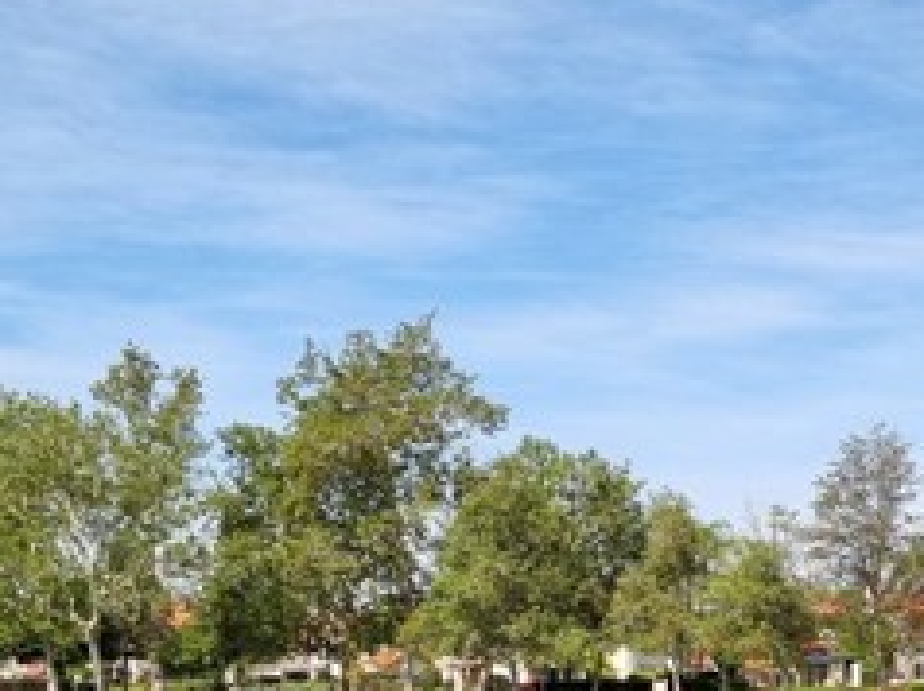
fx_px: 1867
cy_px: 877
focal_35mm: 70
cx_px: 804
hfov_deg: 27.0
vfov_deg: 19.5
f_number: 1.8
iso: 50
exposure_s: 1/2448
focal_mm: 5.4
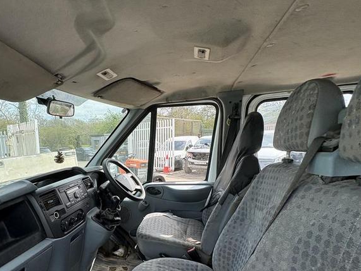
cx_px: 126
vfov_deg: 59.1
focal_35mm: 22
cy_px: 190
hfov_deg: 74.4
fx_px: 230
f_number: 2.2
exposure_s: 1/479
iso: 64
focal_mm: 2.22
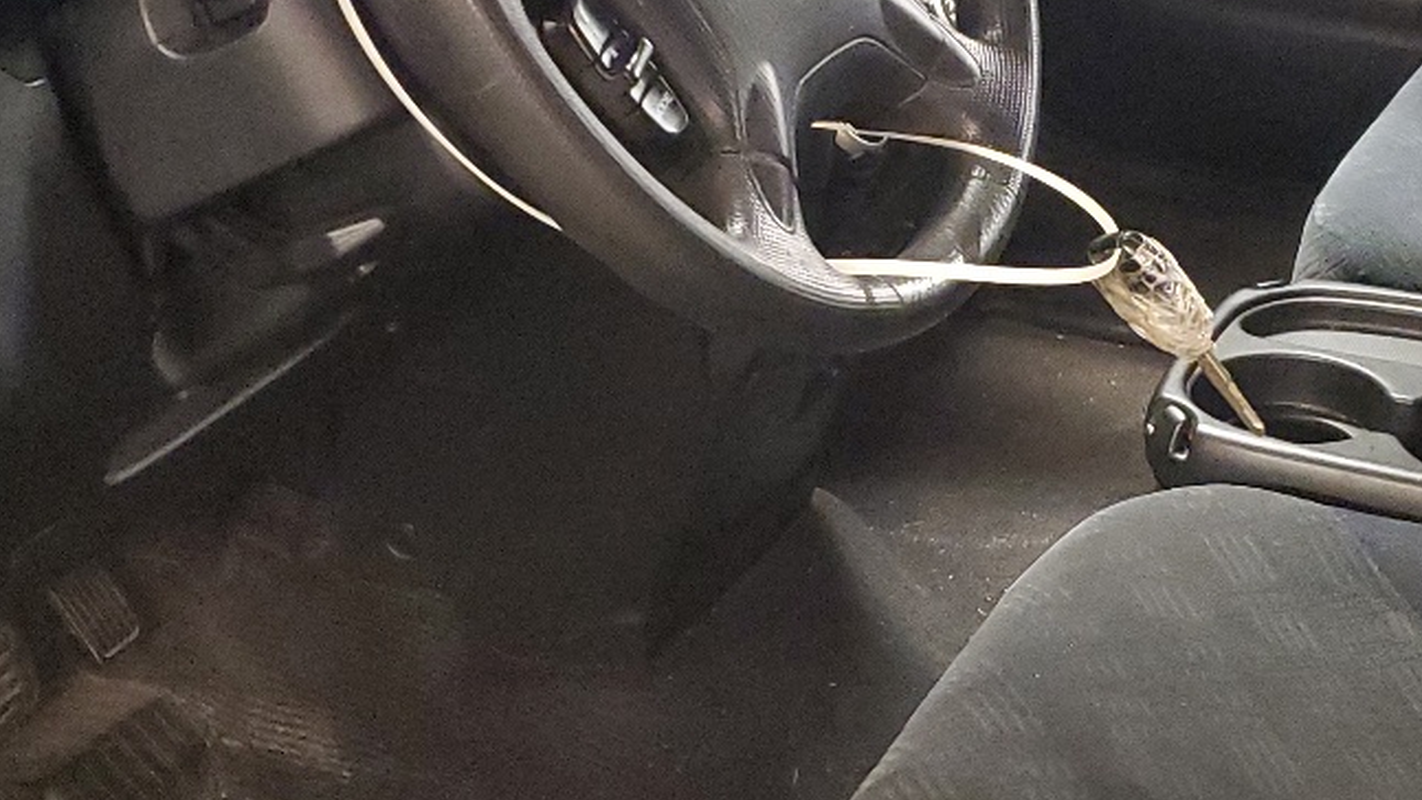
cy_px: 398
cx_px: 1011
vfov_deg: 17.2
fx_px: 2640
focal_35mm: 70
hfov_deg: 29.8
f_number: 1.5
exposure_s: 1/15
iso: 721
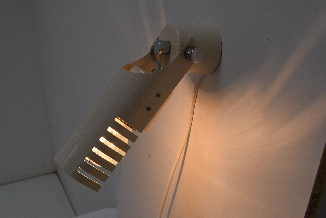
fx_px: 435
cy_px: 109
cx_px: 163
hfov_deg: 41.1
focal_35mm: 48
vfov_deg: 28.1
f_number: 9
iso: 1600
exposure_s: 1/320
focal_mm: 32
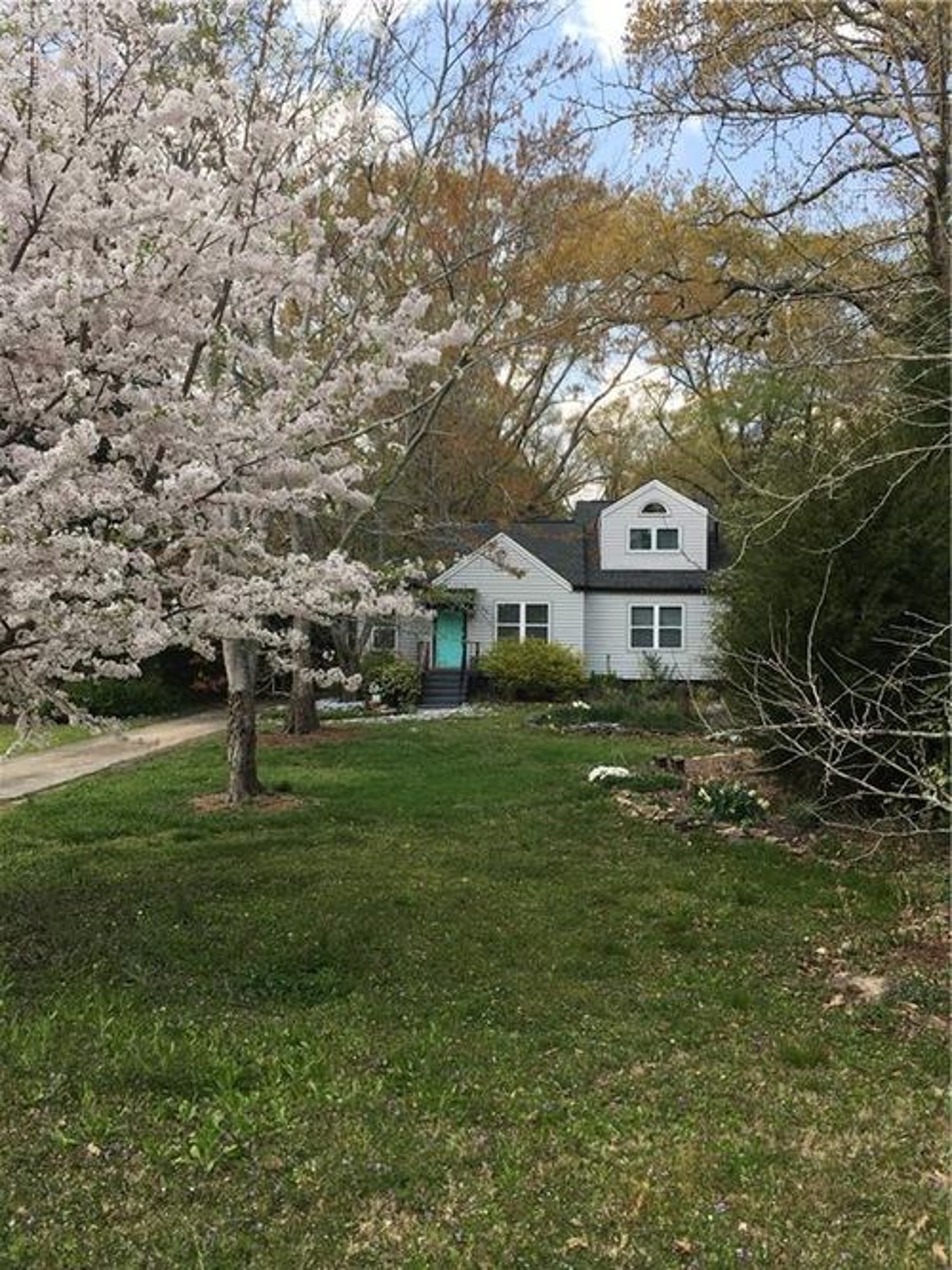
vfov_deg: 61.7
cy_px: 635
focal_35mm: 29
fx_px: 1064
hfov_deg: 48.2
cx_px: 476
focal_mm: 4.15
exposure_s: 1/523
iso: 25
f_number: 2.2
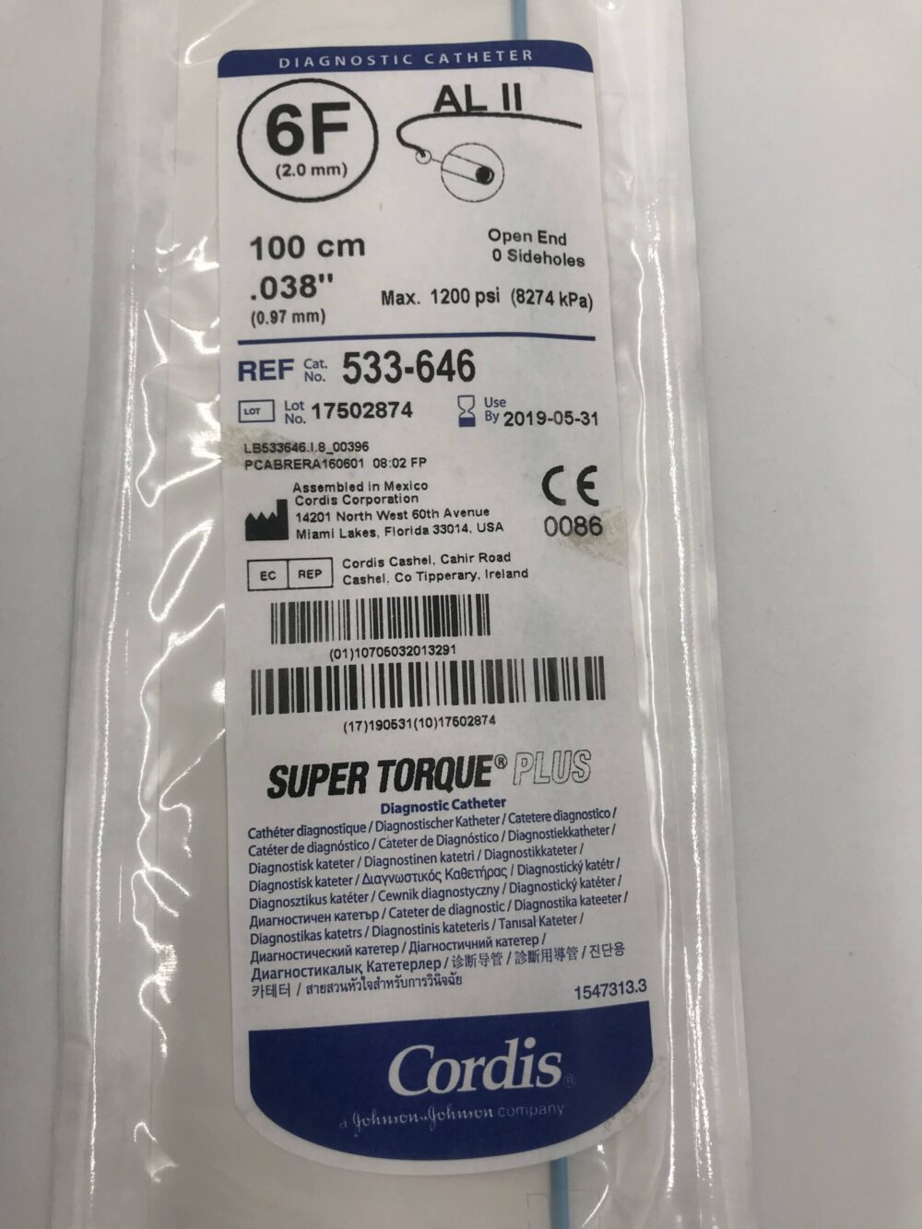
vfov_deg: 63.4
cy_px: 614
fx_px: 994
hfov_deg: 49.8
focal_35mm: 28
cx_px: 461
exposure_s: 1/180
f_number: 1.8
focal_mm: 3.99
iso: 20
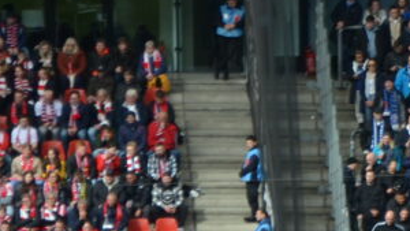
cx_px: 1028
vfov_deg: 1.4
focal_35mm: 877
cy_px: 202
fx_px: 9535
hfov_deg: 2.4
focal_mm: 105
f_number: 5.6
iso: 200
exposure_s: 1/500
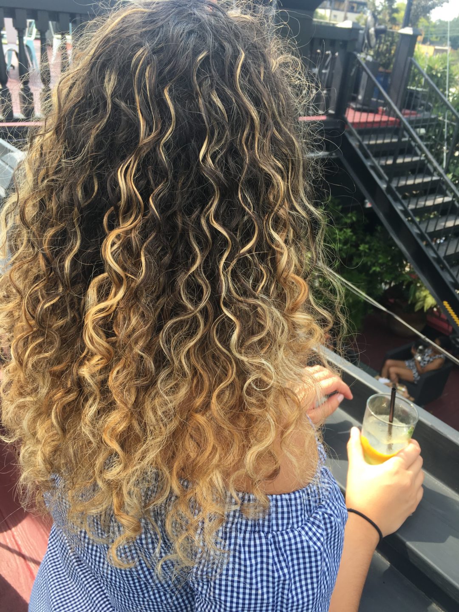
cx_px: 230
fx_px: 513
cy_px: 306
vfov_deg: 61.7
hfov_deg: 48.2
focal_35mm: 29
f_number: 2.2
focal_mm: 4.15
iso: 25
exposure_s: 1/269
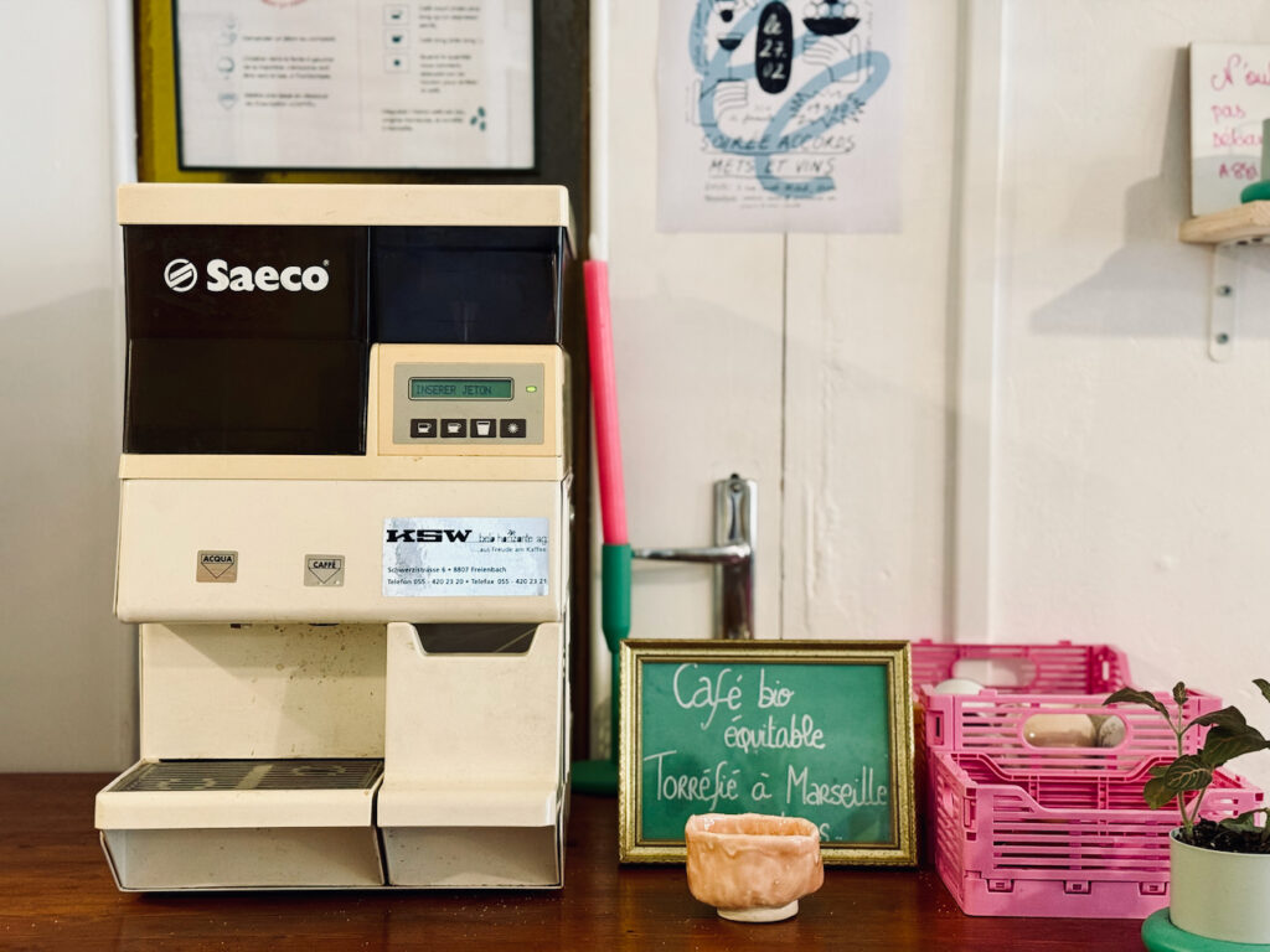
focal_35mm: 48
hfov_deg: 39.7
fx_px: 1761
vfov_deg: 30.3
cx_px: 635
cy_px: 476
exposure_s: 1/50
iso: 250
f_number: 1.78
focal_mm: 6.76
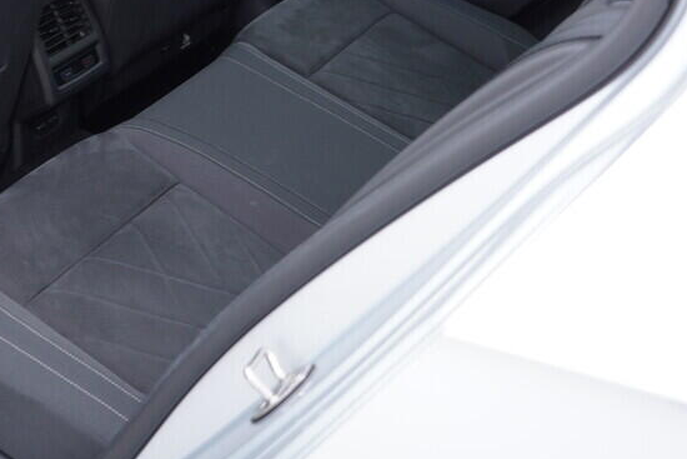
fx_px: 1279
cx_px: 70
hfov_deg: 28.9
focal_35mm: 67
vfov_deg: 20.0
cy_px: 61
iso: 160
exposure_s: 1/40
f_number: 2.8
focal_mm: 24
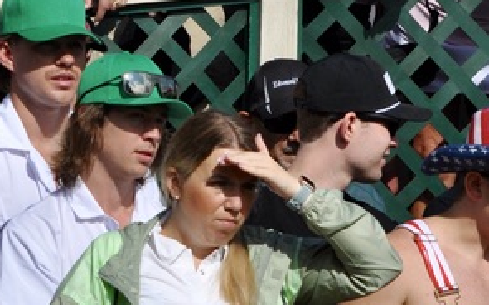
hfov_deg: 5.3
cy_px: 56
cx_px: -9
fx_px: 5248
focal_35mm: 394
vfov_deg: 3.3
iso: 400
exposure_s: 1/2000
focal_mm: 70
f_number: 8
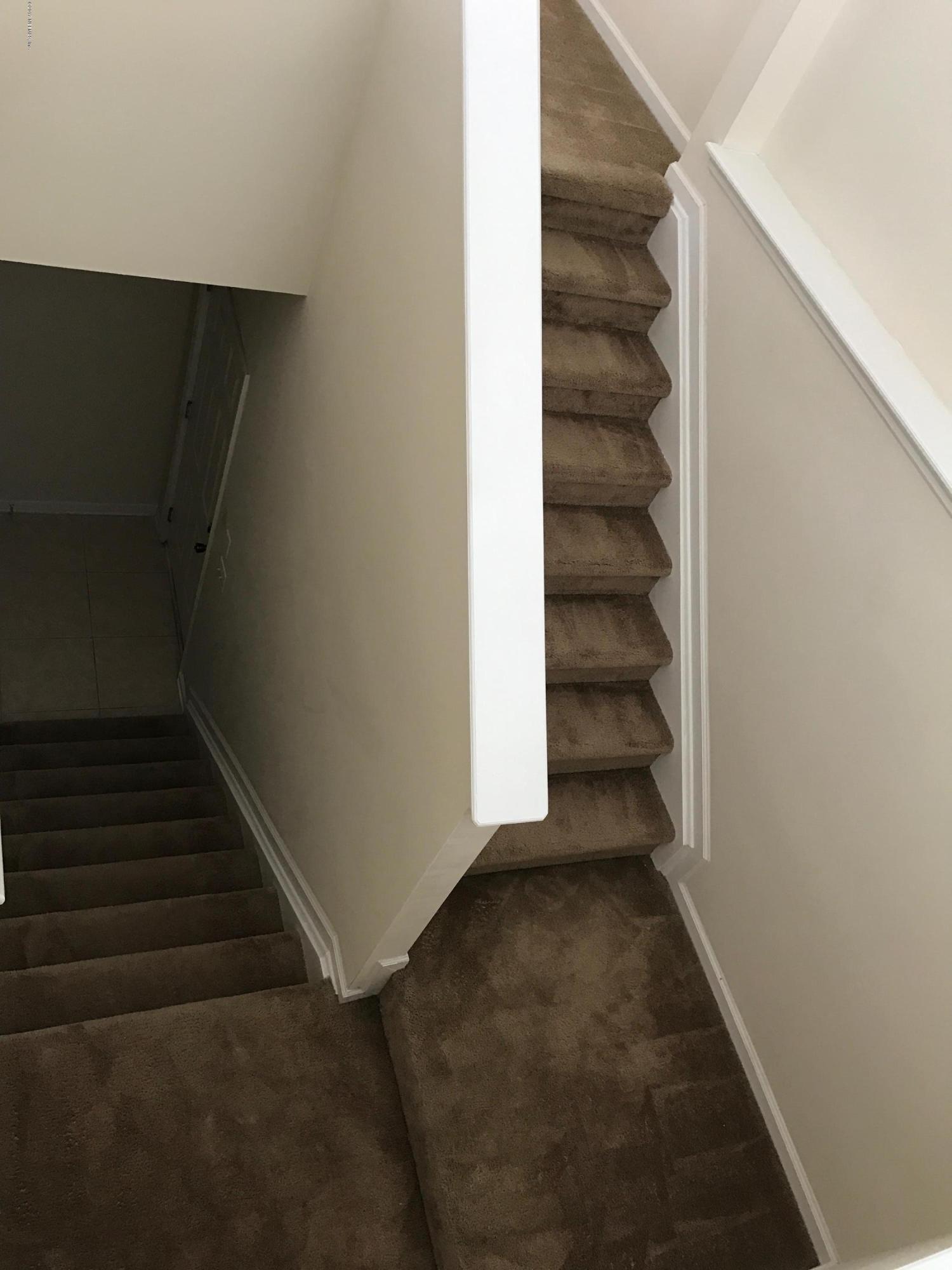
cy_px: 635
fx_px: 1027
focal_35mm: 28
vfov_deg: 63.4
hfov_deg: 49.7
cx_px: 476
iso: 40
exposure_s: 1/24
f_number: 1.8
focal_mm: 3.99
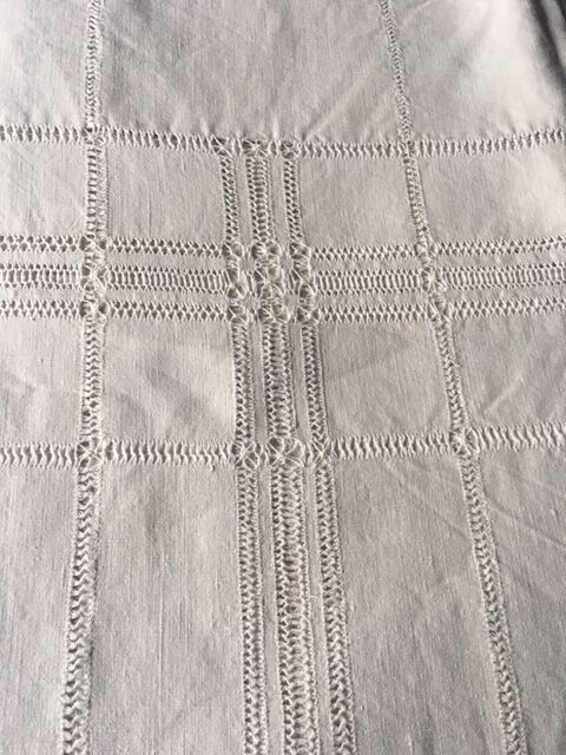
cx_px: 283
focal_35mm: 29
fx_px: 632
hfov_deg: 48.2
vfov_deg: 61.7
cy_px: 378
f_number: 2.2
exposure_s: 1/33
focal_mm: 4.15
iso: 50
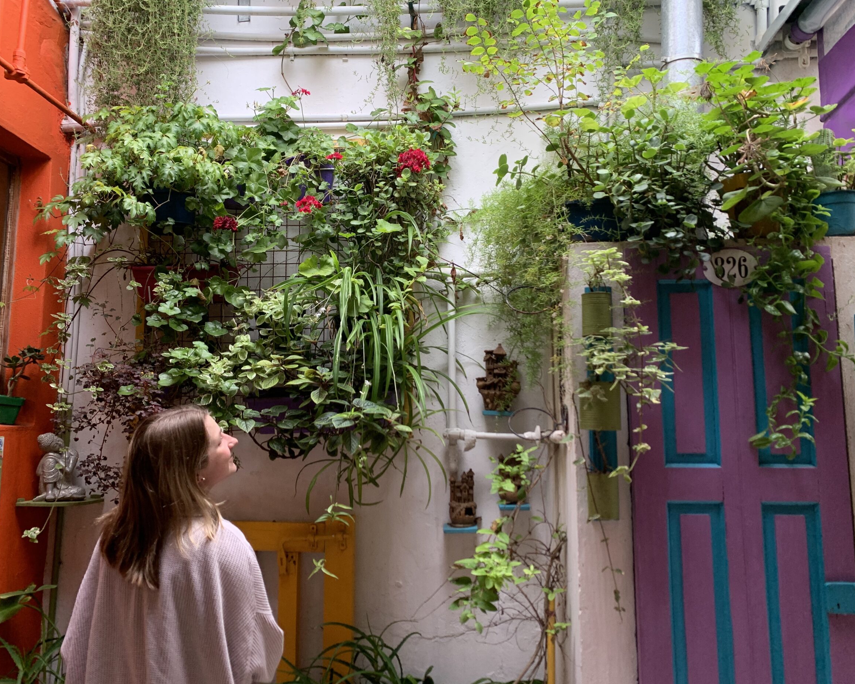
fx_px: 709
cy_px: 336
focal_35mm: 28
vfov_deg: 51.5
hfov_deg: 62.2
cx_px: 416
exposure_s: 1/121
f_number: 1.8
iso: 40
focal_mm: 4.25
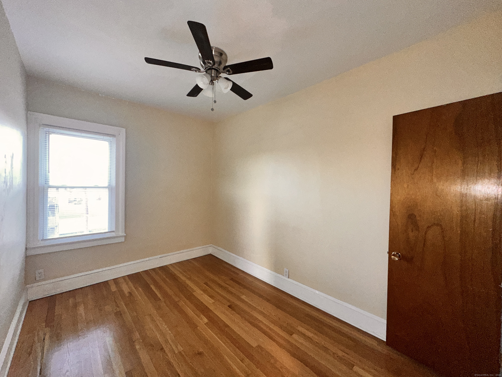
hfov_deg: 102.1
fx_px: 203
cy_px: 188
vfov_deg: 85.7
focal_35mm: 14
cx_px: 251
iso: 200
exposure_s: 1/71
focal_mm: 2.22
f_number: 2.2
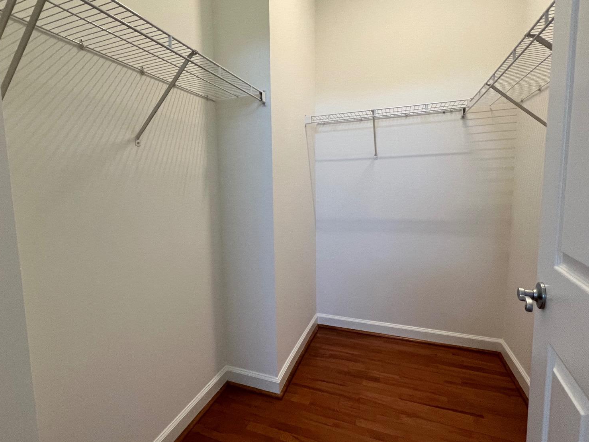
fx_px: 306
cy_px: 224
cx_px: 259
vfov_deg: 71.6
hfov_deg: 87.4
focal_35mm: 18
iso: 160
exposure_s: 1/120
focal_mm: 1.57
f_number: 1.8
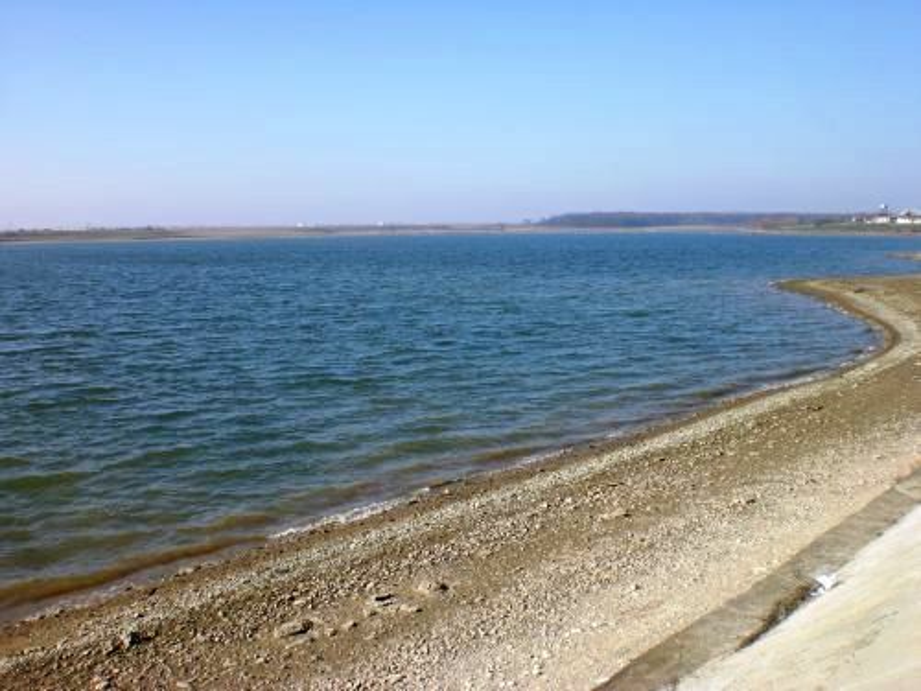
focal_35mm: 38
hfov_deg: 49.0
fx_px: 1011
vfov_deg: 37.7
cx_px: 460
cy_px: 346
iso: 50
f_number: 4.4
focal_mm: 6.3
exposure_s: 1/400
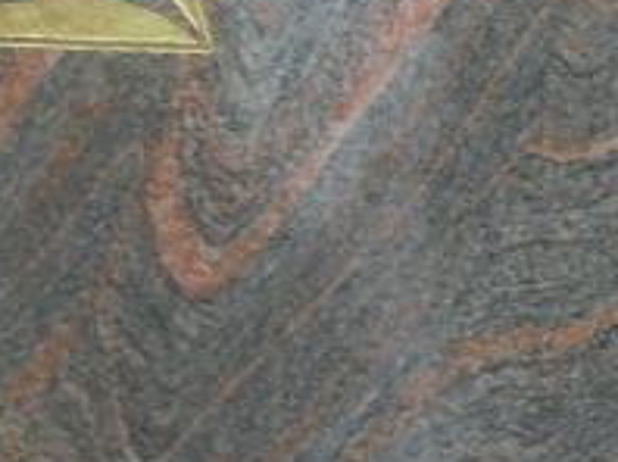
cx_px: 968
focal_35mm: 304
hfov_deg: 6.4
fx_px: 5421
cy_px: 3
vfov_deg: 4.9
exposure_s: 1/125
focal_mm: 16.9
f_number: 4.7
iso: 100
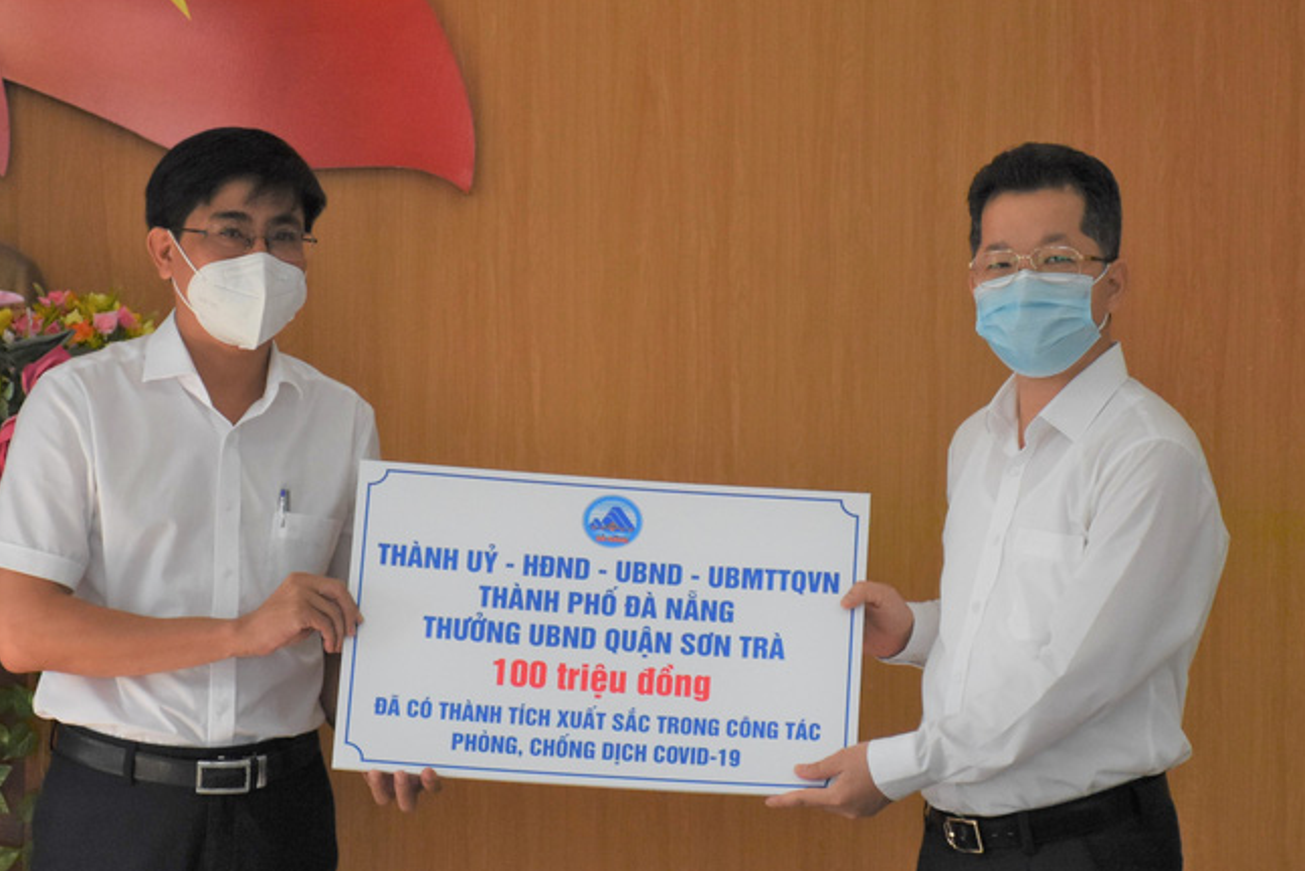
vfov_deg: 10.8
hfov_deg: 16.1
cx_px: 642
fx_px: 4604
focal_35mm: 127
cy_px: 457
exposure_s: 1/640
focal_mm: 80
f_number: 5.3
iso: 1250
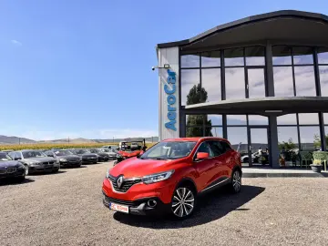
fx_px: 227
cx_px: 164
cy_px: 123
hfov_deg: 71.6
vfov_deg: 56.8
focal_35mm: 24
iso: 80
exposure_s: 1/4049
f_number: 1.78
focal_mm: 6.76
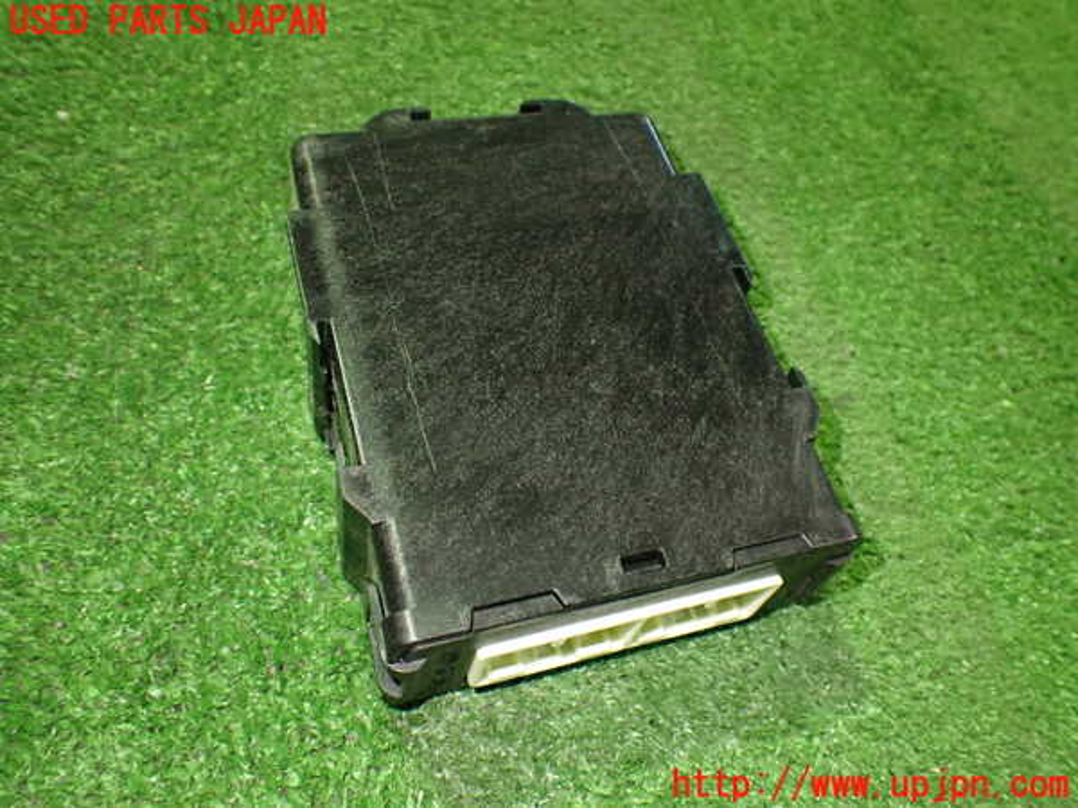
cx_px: 539
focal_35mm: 30
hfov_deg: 60.0
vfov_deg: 46.8
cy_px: 404
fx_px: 934
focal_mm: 5.4
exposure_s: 1/50
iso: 800
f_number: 2.3
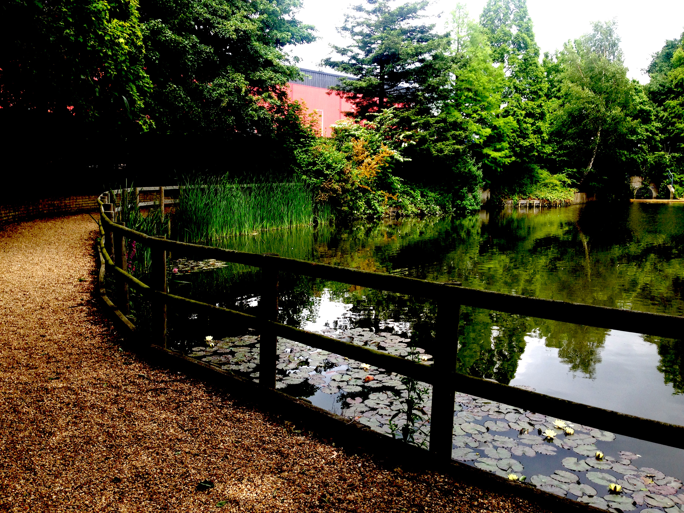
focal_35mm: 33
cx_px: 342
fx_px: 652
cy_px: 256
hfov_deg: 55.4
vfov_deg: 42.9
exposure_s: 1/219
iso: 50
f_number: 2.4
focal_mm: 4.12
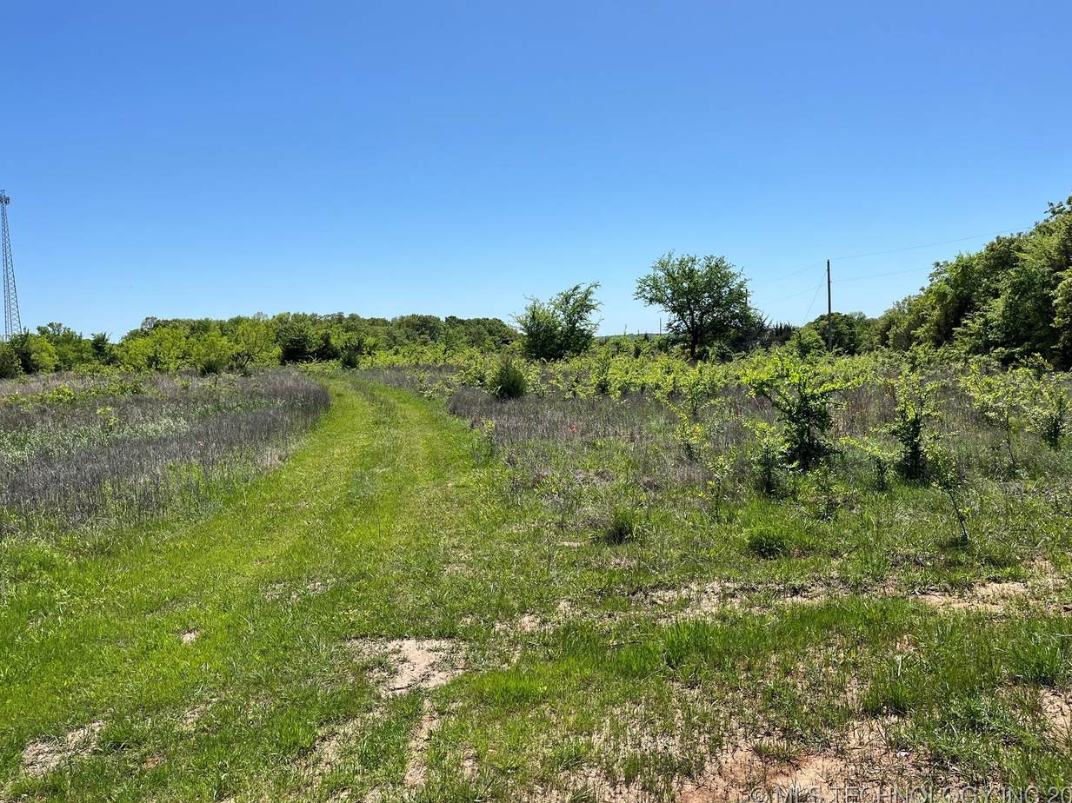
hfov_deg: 65.3
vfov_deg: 51.3
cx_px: 549
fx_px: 836
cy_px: 403
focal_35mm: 27
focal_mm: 5.1
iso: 50
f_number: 1.6
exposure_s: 1/4484
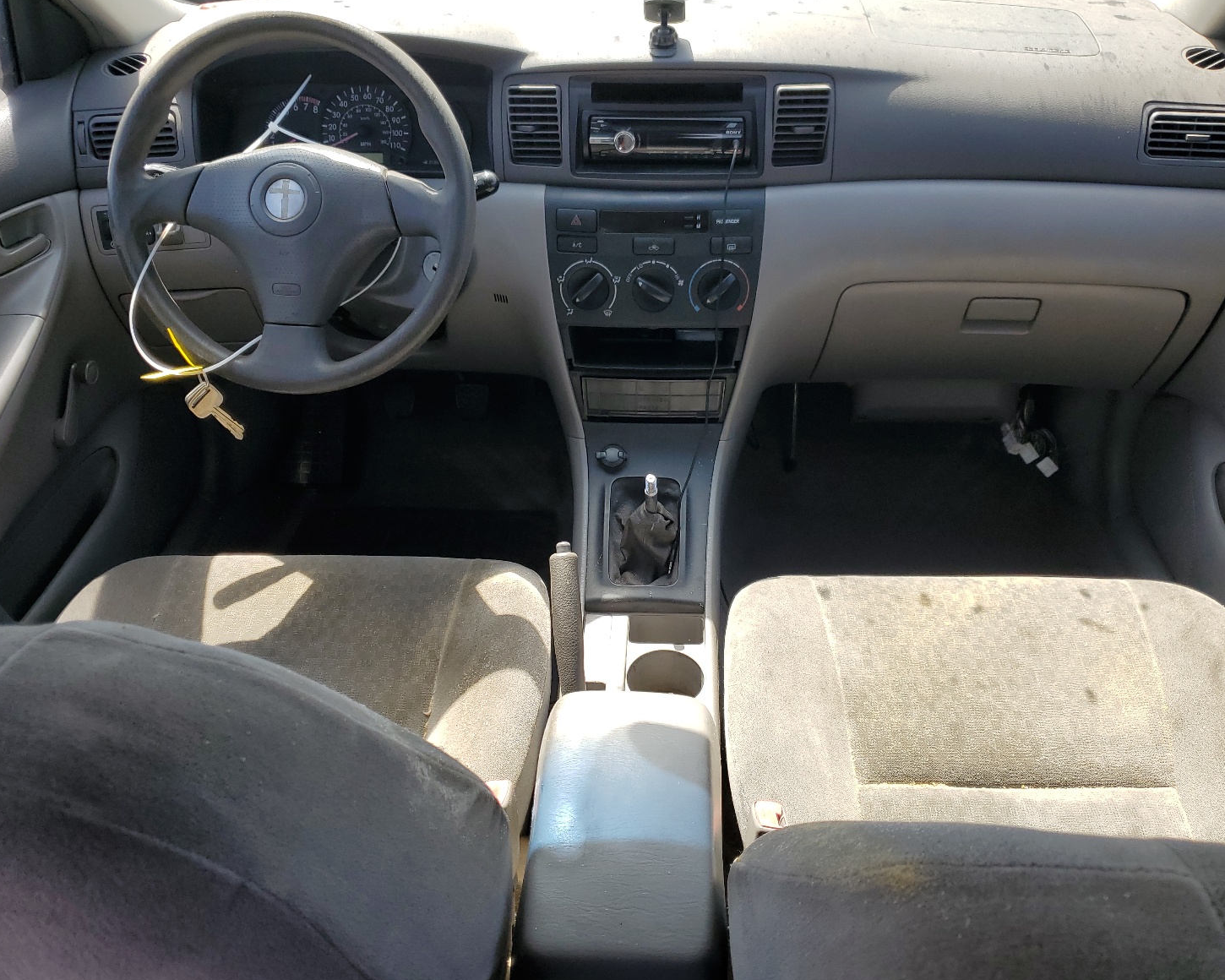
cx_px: 624
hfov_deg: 62.2
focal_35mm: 28
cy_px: 476
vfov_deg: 51.5
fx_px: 1015
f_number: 1.5
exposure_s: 1/556
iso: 50
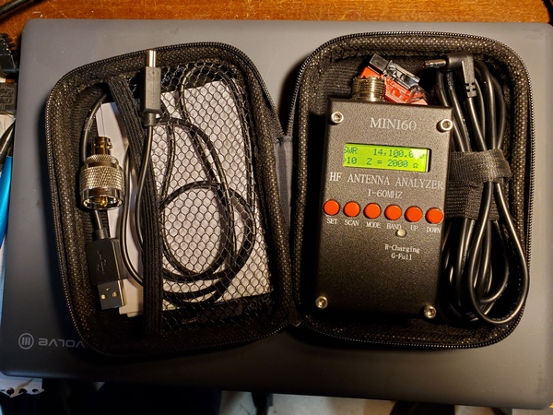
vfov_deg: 53.1
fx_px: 415
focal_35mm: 26
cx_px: 276
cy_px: 208
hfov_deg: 67.3
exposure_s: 1/30
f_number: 2.4
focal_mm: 4.3
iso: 200
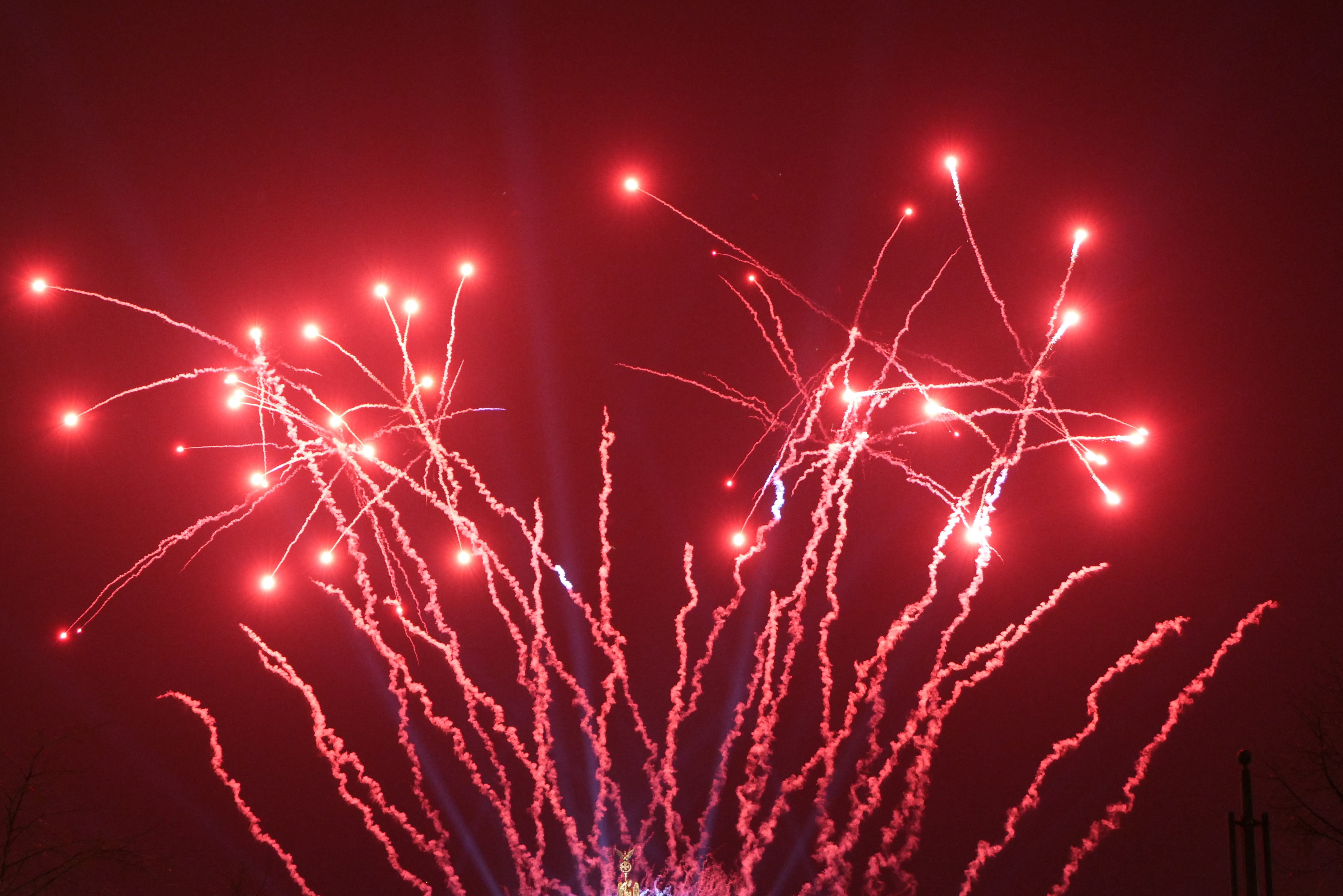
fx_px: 2500
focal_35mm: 67
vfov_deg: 20.3
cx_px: 616
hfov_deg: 30.1
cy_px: 367
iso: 3200
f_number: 2.8
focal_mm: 39
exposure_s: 1/50
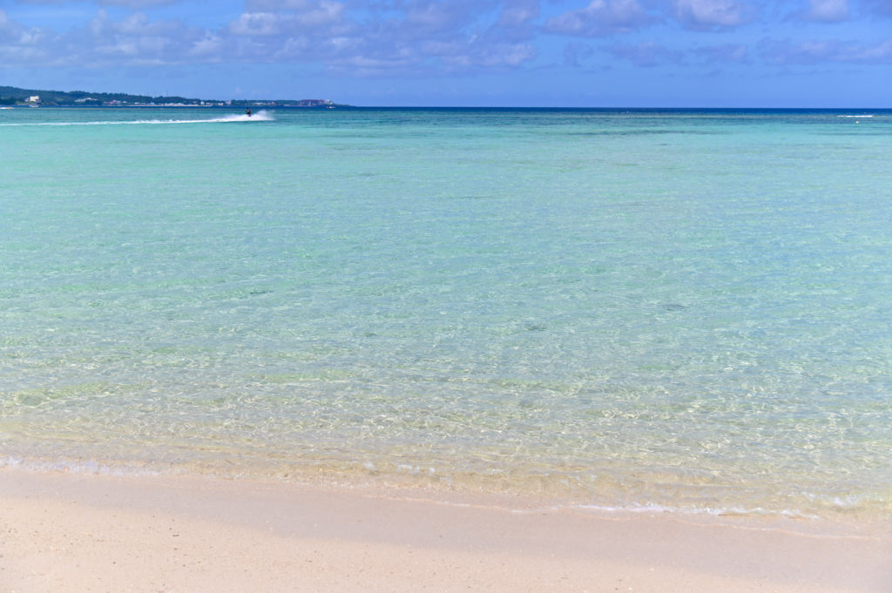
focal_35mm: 50
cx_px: 446
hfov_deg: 39.6
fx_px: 1238
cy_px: 296
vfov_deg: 26.9
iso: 100
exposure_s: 1/3200
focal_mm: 50
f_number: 4
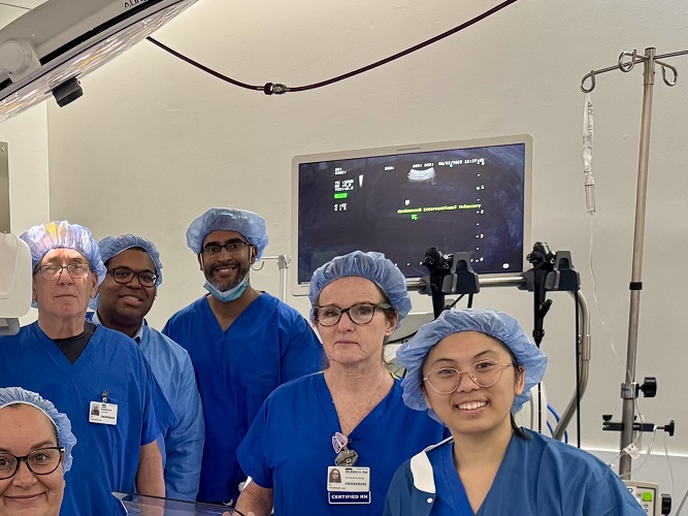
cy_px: 462
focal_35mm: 54
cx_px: 33
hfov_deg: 33.2
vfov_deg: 26.2
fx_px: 1073
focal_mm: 6.76
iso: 250
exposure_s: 1/60
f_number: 1.78
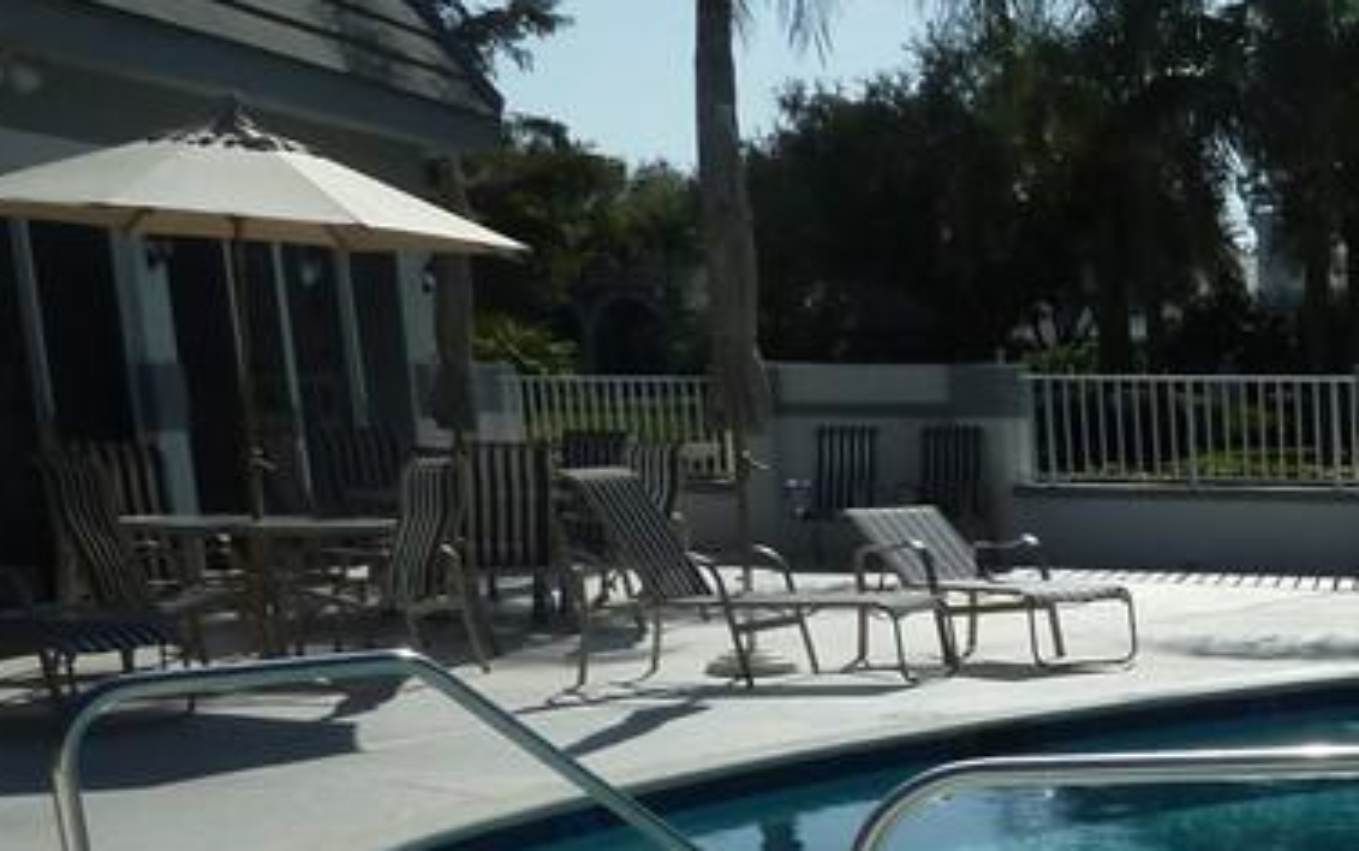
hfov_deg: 24.5
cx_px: 1820
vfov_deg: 16.9
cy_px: 1172
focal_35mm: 72
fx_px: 2668
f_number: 5.6
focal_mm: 4.1
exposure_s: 1/800
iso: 80
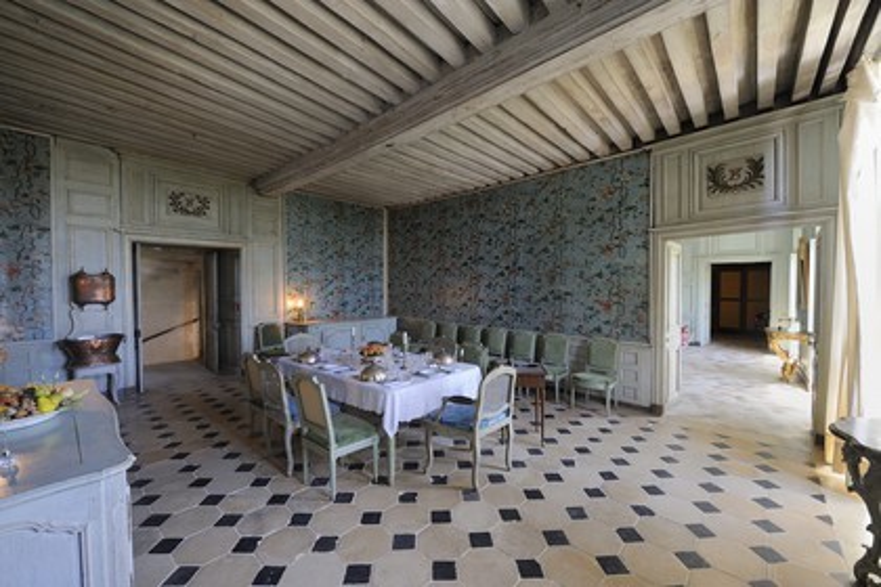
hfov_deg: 104.3
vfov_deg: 81.2
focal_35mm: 14
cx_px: 440
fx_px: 343
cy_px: 294
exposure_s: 1/2.5
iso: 200
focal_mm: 14
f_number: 10
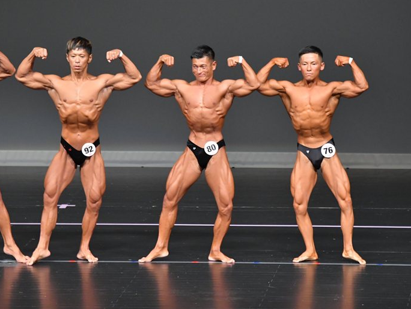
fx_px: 4072
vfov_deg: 4.3
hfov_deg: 5.8
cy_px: 154
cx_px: 193
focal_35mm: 343
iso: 5000
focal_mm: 210
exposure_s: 1/400
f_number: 5.6
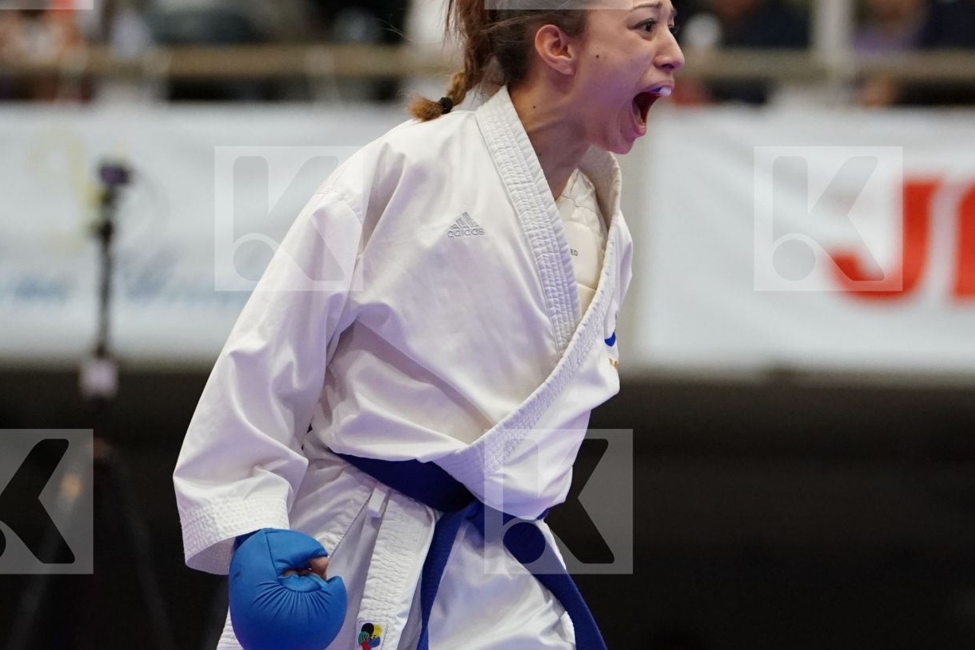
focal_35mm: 363
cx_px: 559
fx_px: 9832
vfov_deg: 3.8
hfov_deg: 5.7
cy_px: 219
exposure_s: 1/1000
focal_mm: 165
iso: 4000
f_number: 2.8
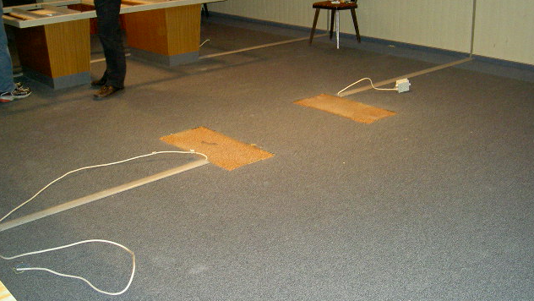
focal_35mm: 43
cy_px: 130
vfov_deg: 27.7
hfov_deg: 47.3
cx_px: 266
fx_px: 609
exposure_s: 1/59.5
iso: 100
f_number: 2.8
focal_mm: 8
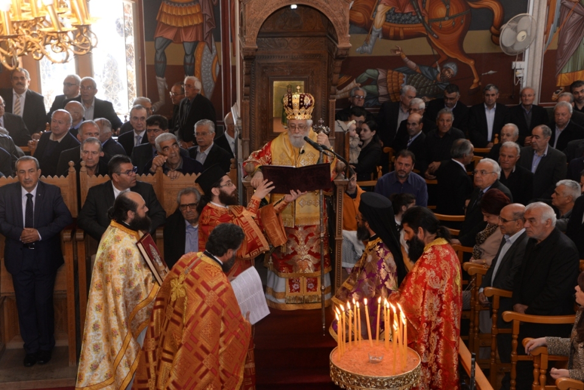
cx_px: 292
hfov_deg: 28.8
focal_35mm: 70
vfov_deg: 19.5
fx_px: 1136
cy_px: 195
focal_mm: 70
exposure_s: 1/60
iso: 1600
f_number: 6.3
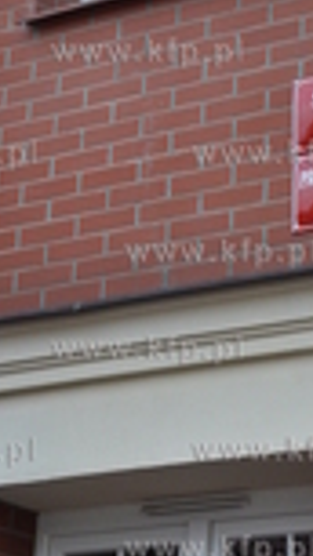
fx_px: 2116
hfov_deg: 8.5
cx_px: 171
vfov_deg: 14.4
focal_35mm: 143
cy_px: -149
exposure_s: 1/320
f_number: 9
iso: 500
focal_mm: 35
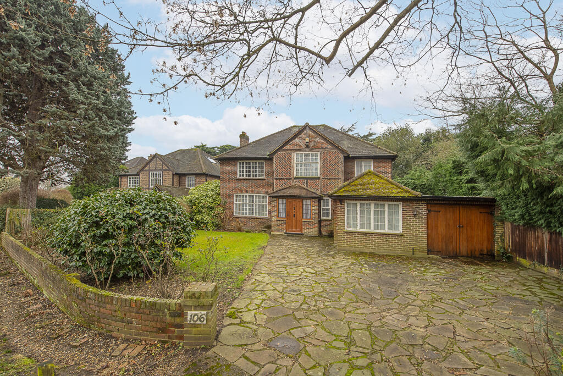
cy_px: 188
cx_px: 282
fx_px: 219
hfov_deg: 104.2
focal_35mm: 14
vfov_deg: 81.3
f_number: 5.6
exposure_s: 1/100
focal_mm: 14
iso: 500
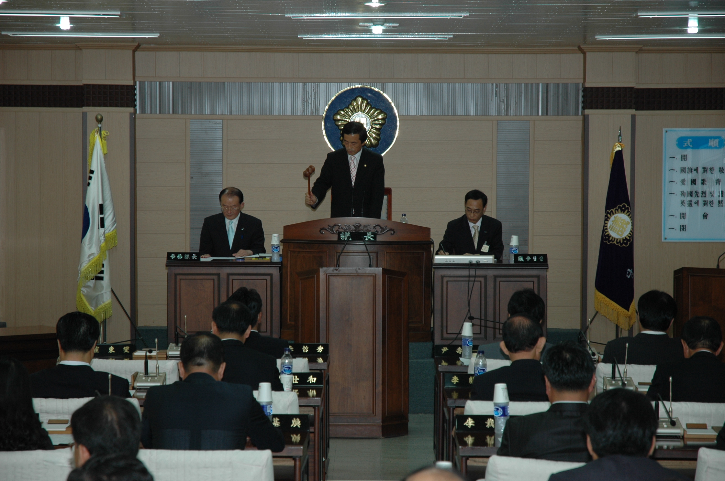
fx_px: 2112
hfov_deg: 19.5
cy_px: 240
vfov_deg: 13.0
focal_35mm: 105
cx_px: 362
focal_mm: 70
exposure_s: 1/60
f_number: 4.5
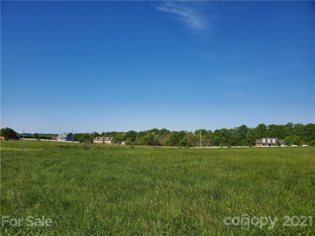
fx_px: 237
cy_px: 118
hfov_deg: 67.3
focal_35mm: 26
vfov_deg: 53.1
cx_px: 158
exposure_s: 1/2339
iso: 50
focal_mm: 4.3
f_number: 2.4
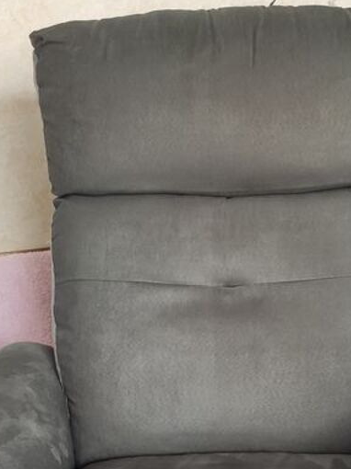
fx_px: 920
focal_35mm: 68
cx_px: 213
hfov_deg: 21.6
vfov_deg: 26.6
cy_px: 501
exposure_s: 1/33
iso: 646
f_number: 1.75
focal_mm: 4.77
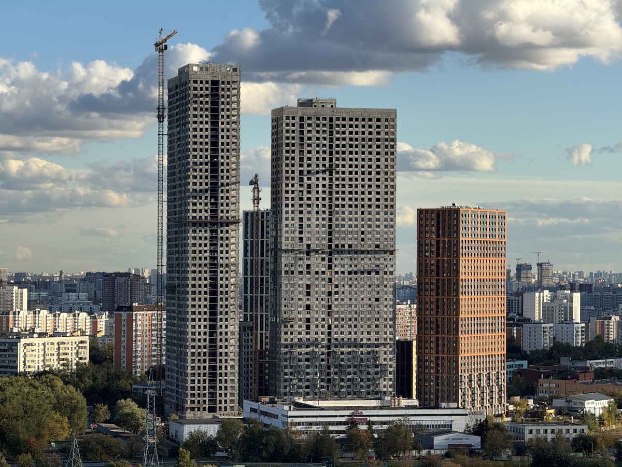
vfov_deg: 12.3
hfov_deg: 16.4
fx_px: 2156
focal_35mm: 120
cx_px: 311
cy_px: 234
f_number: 2.8
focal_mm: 15.66
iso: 50
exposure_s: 1/1186
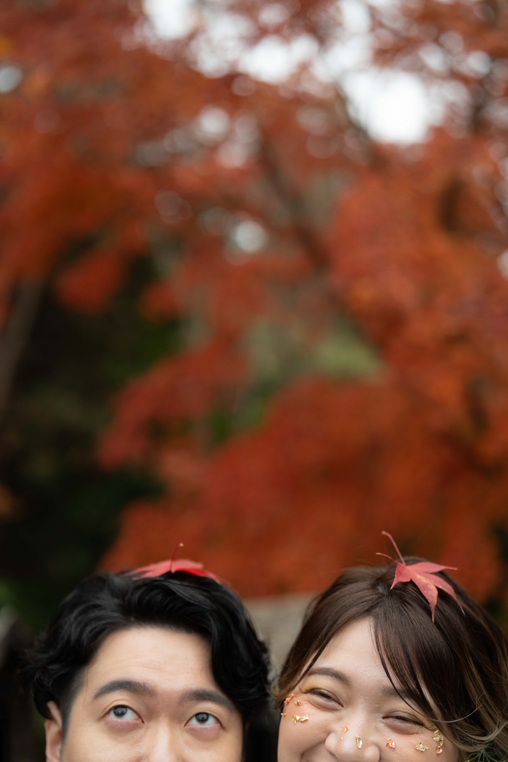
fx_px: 1058
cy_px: 381
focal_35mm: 50
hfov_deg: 27.0
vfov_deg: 39.6
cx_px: 254
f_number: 2
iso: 400
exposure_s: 1/1250
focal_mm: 50
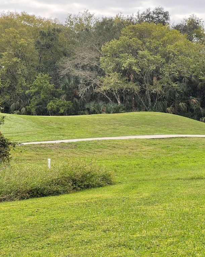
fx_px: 637
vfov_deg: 22.8
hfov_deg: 18.2
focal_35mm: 84
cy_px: 128
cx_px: 140
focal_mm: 7.5
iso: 20
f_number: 2.2
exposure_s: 1/142
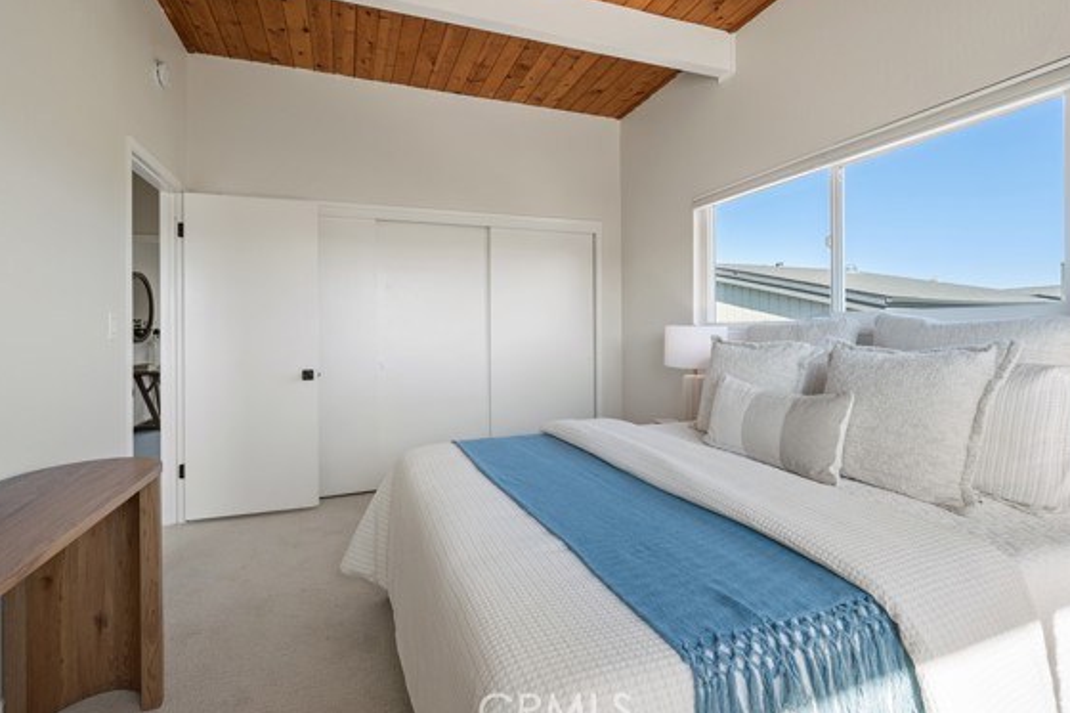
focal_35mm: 16
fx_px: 475
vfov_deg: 73.6
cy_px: 330
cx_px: 510
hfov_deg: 96.7
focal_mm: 14
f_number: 8
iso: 100
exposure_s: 1/13
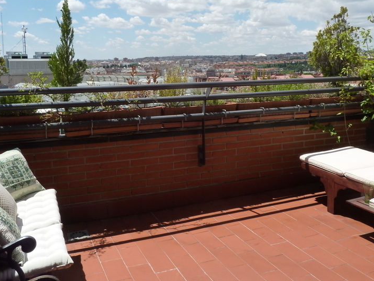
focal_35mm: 36
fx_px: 389
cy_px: 112
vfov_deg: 39.5
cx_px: 188
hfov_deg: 51.4
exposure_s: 1/400
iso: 125
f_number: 5.6
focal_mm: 4.1
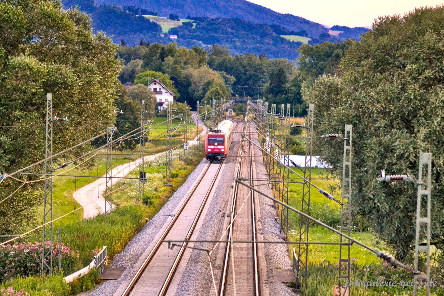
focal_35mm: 300
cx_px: 222
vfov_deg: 4.6
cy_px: 148
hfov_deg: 6.9
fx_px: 3700
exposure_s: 1/400
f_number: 5.6
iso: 3200
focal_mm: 200
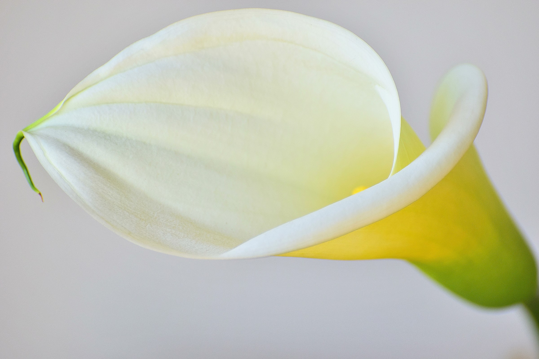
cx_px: 270
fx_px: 5165
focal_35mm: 345
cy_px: 180
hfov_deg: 6.0
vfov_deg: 4.0
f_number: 6.3
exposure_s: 1/320
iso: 100
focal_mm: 230
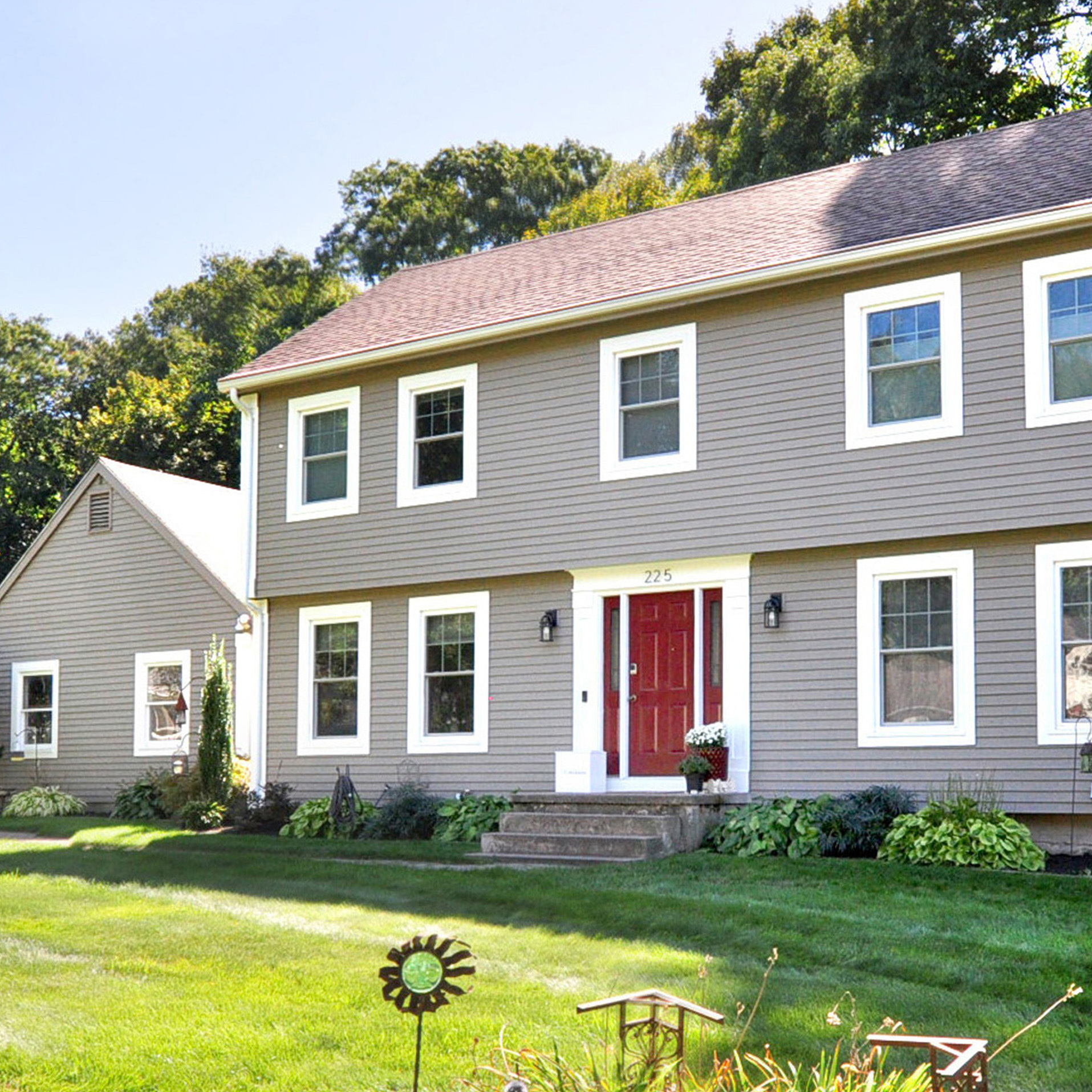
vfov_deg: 59.1
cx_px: 695
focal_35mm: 27
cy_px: 543
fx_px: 964
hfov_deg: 58.2
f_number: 8
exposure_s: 1/250
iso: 640
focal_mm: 14
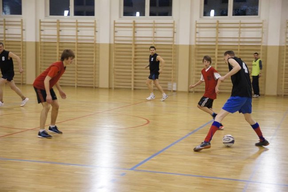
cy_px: 96
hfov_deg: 33.4
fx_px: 480
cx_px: 144
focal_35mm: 60
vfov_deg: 22.6
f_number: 3.5
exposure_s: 1/160
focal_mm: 40
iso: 3200
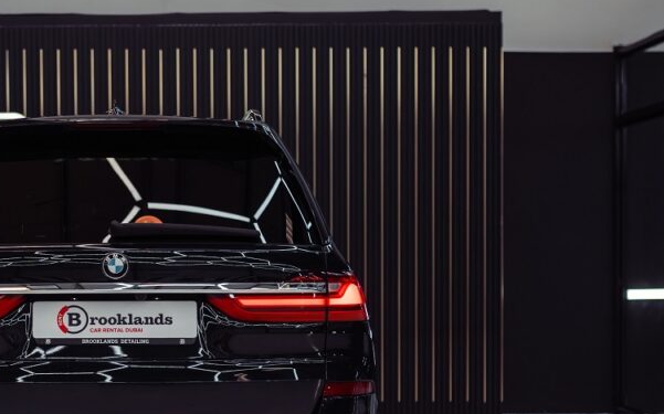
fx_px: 1375
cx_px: 115
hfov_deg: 26.6
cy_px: 323
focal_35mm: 76
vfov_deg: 17.0
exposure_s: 1/200
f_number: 1.8
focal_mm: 35
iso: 250
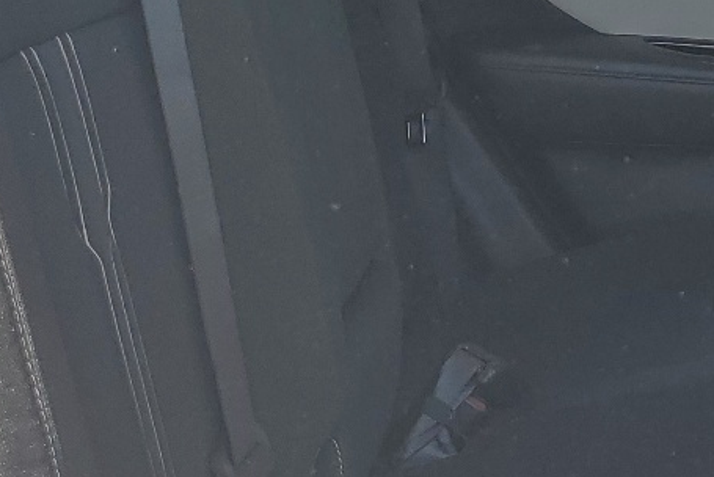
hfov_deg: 20.3
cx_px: 808
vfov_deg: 14.4
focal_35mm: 95
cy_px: 196
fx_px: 1885
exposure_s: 1/556
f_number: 1.5
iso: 50
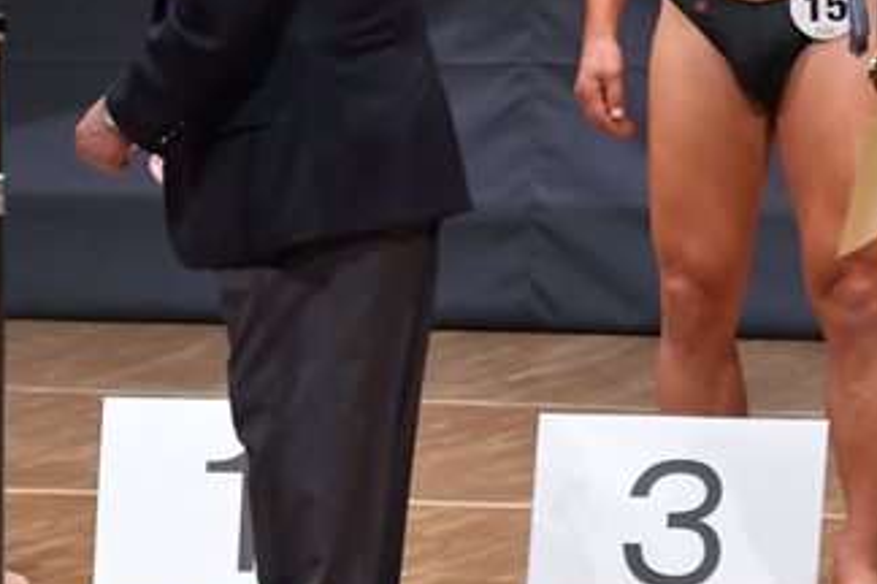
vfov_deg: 2.0
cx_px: 129
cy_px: 105
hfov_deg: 3.0
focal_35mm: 682
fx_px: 16613
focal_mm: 190
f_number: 5.6
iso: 6400
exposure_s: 1/400
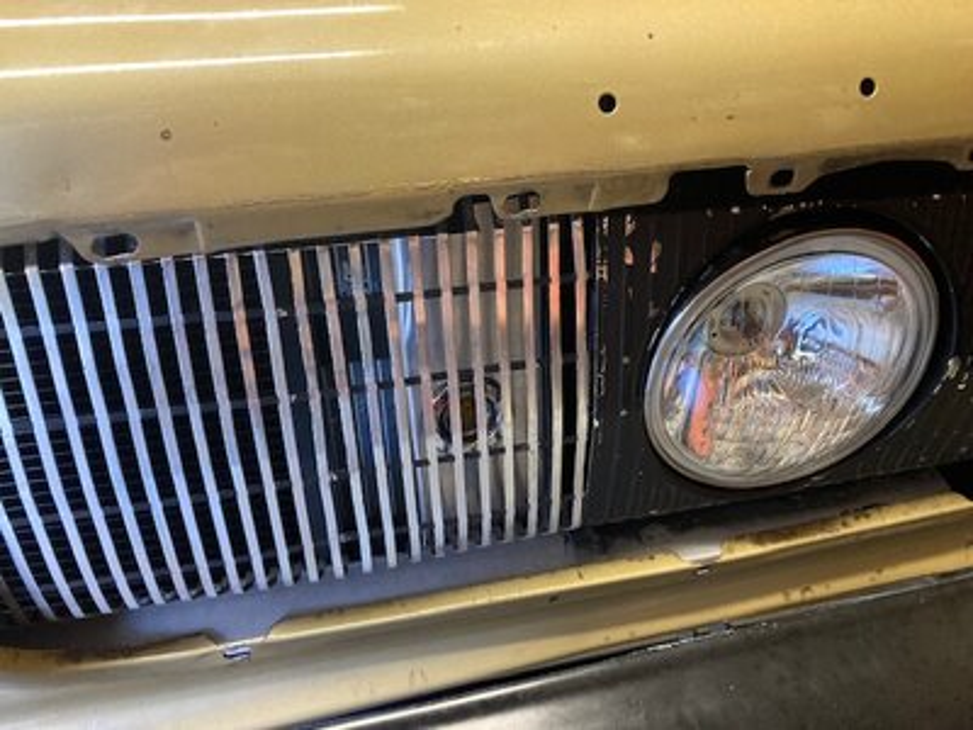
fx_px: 787
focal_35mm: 28
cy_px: 365
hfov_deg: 63.4
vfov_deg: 49.7
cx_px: 486
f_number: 1.8
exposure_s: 1/40
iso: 320
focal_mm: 3.99
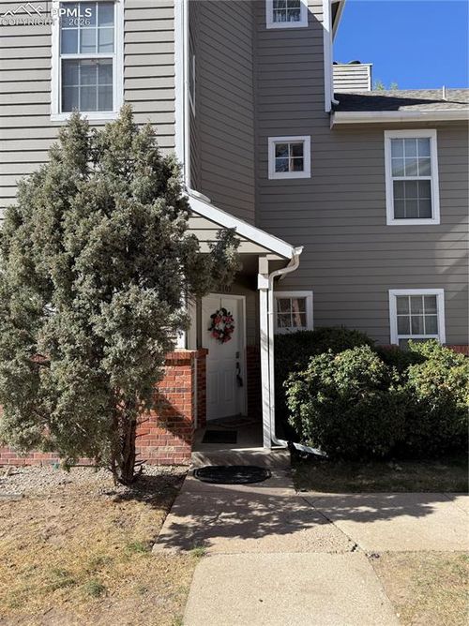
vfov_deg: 71.6
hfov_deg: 56.8
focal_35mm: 24
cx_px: 234
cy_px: 313
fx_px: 434
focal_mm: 6.76
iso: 80
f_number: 1.78
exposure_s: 1/2169
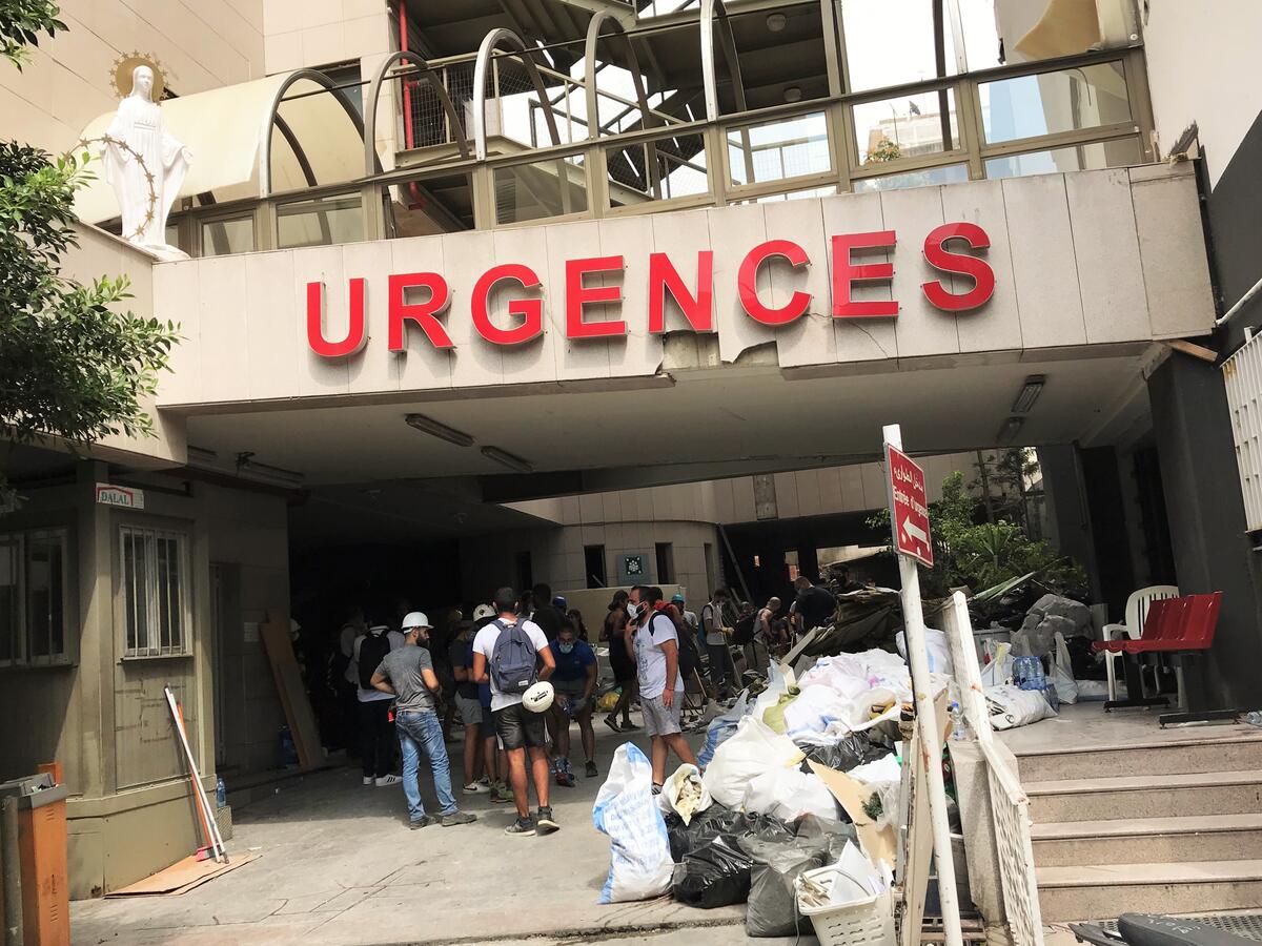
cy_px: 473
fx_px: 1021
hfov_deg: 63.4
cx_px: 631
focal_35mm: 28
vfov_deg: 49.7
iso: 20
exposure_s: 1/1100
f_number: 1.8
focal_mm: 3.99
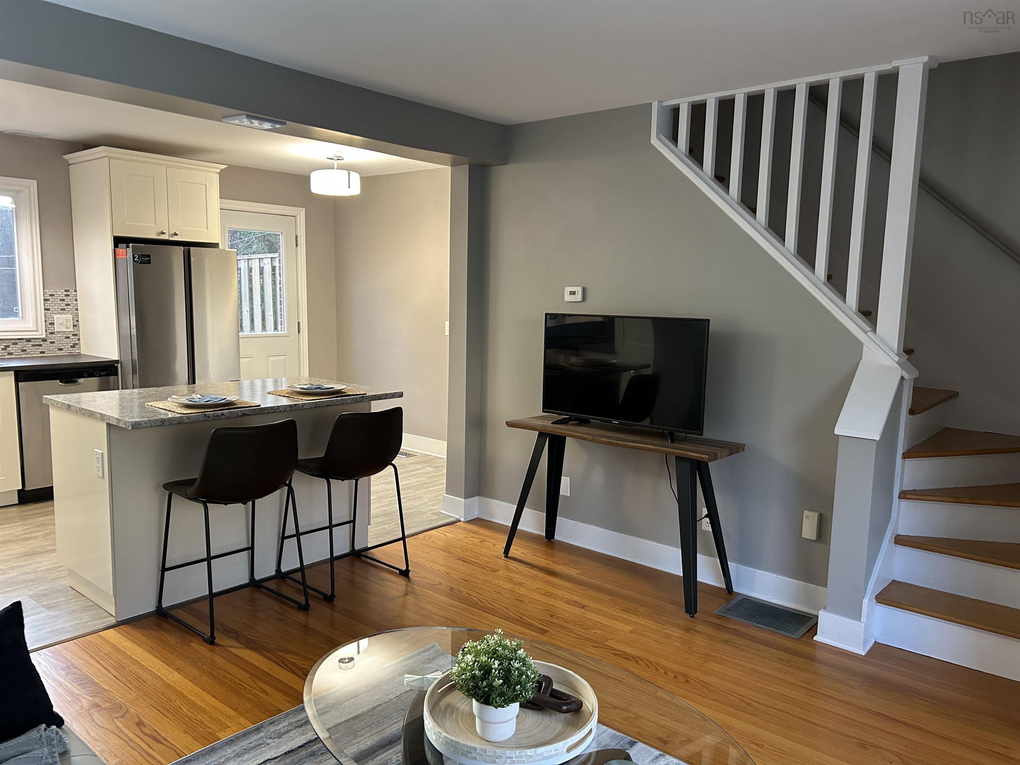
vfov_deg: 53.1
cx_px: 510
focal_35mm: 26
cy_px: 382
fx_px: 766
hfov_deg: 67.3
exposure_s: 1/60
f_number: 1.5
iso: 200
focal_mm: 5.7
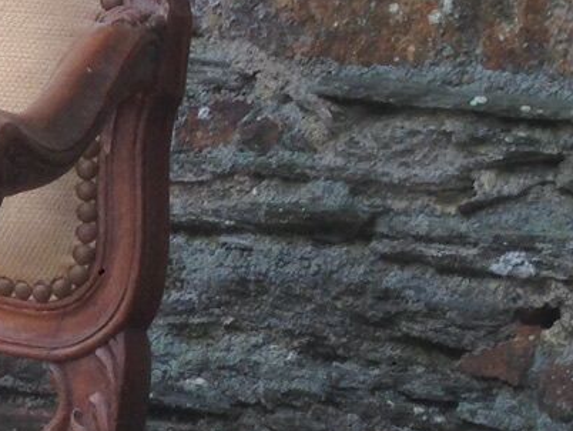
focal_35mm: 168
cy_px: 517
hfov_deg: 11.2
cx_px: -361
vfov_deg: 8.7
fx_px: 2783
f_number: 2.4
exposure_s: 1/298
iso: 50
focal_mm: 4.12
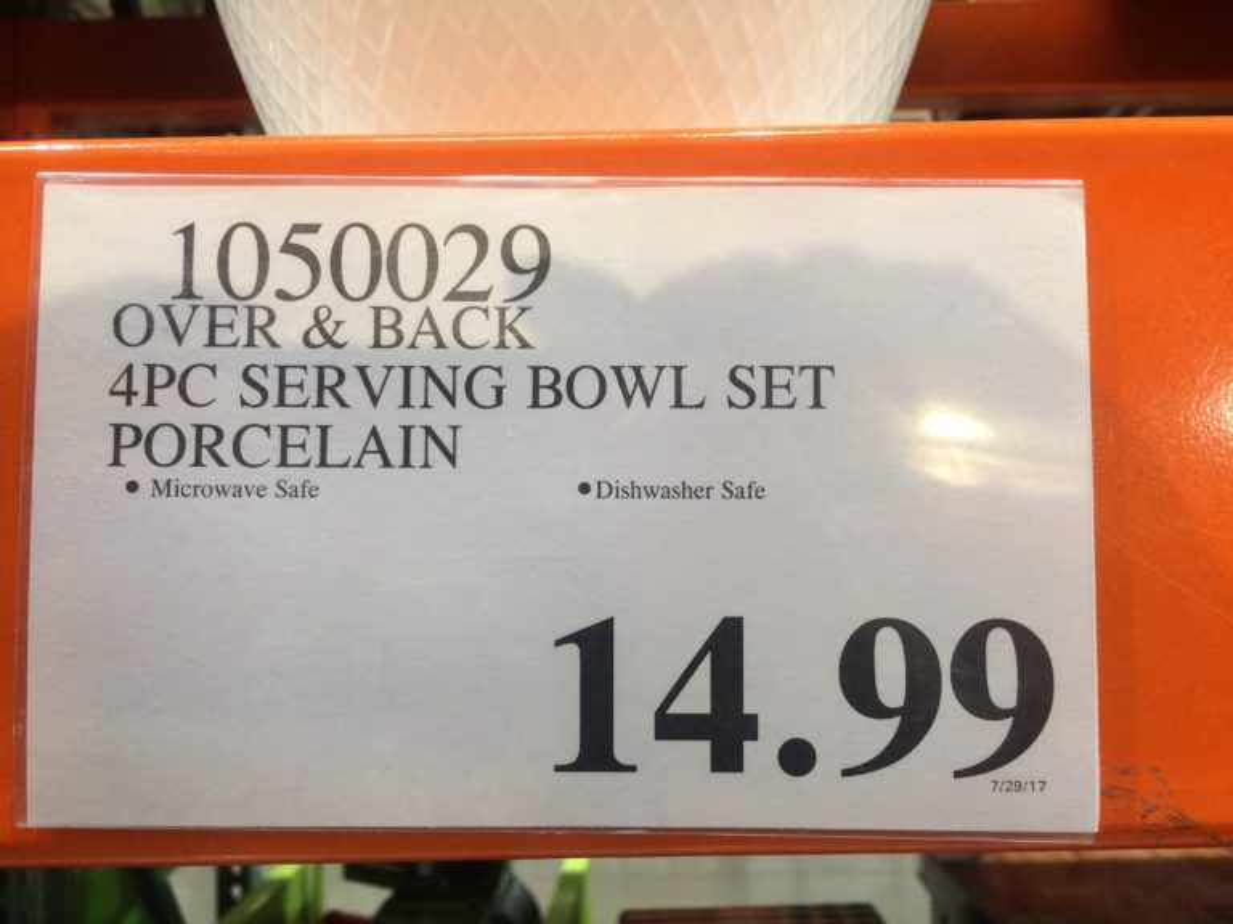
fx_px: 1033
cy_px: 462
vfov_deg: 48.2
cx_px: 616
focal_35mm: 29
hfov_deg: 61.7
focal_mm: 4.15
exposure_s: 1/33
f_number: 2.2
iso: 80
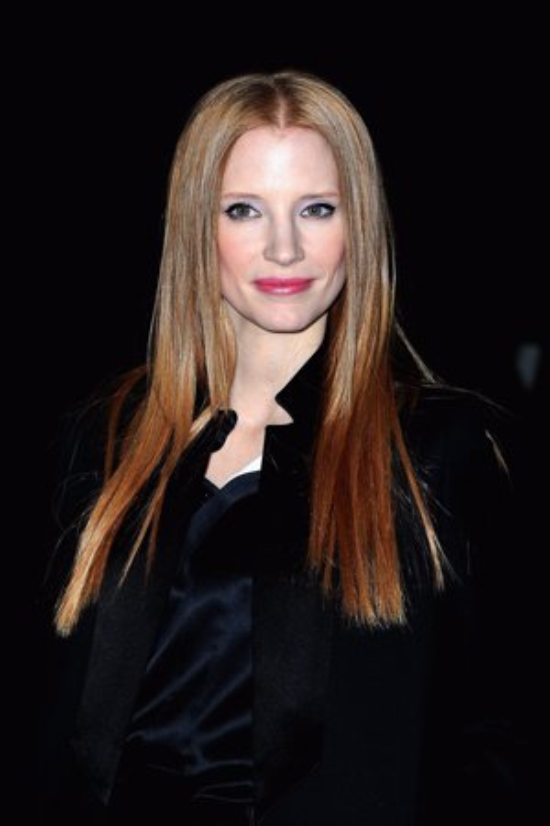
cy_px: 413
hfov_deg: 11.4
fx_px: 2754
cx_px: 275
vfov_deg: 17.1
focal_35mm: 120
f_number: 5.6
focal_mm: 120
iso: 800
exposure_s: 1/250
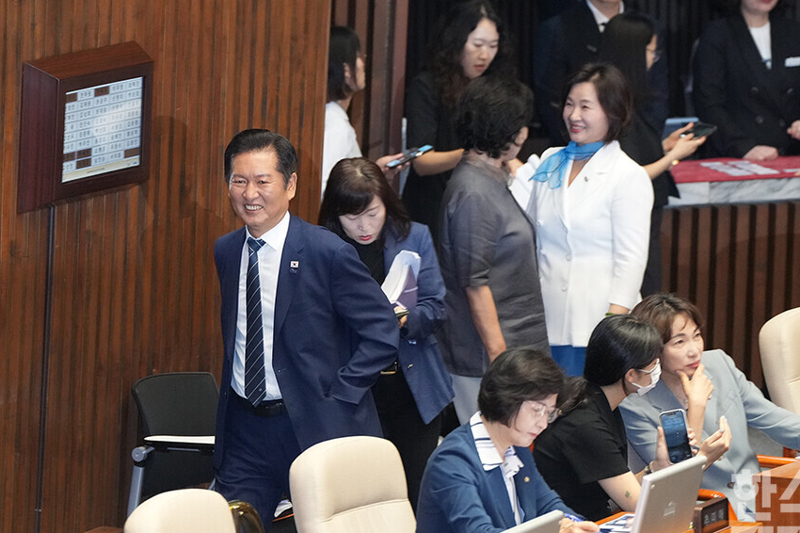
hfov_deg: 9.1
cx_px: 387
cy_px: 294
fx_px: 5020
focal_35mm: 226
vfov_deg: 6.1
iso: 4000
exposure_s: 1/125
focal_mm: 200
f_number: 3.5
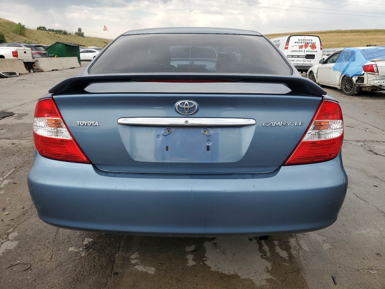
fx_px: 289
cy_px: 144
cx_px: 192
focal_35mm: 26
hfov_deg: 67.3
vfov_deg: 53.1
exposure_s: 1/1429
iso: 50
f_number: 1.5
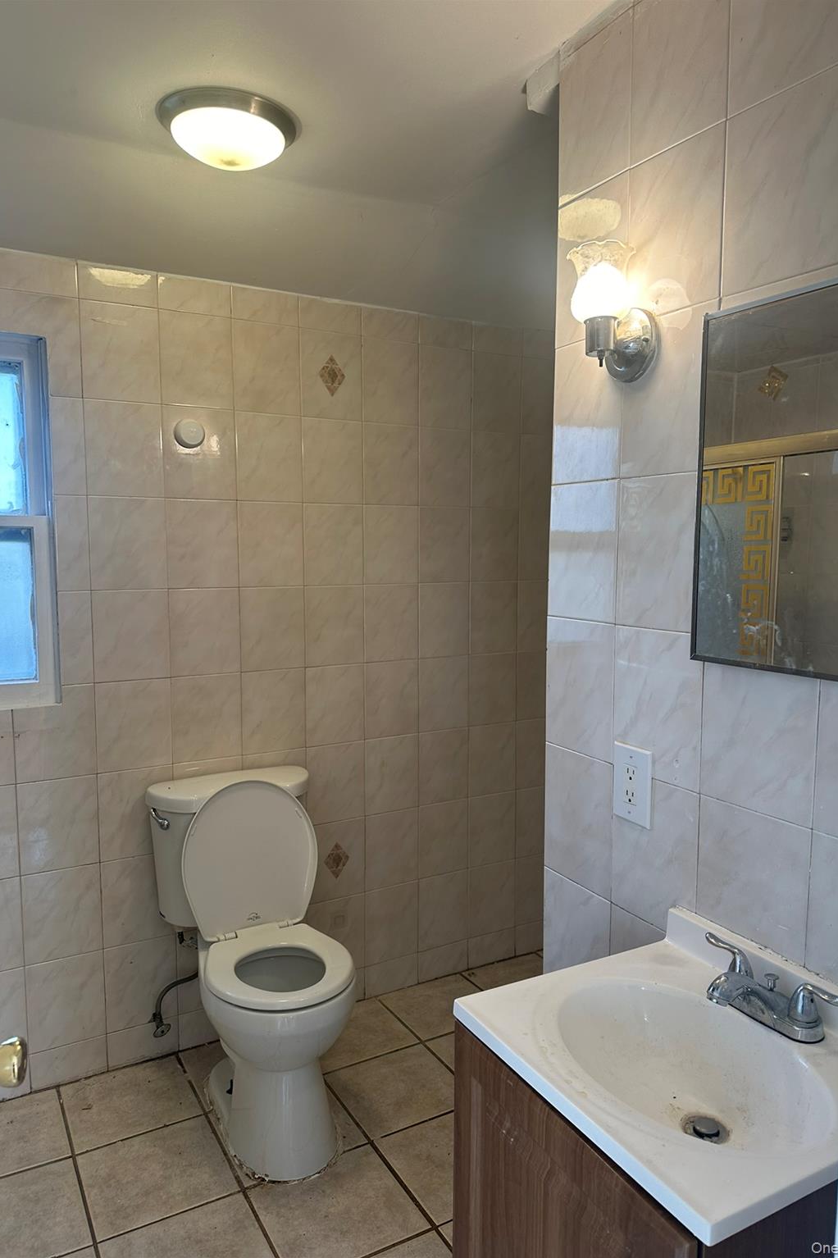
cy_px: 629
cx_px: 433
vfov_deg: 71.5
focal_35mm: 25
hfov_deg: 51.3
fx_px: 873
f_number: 1.78
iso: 100
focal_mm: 6.86
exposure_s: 1/155
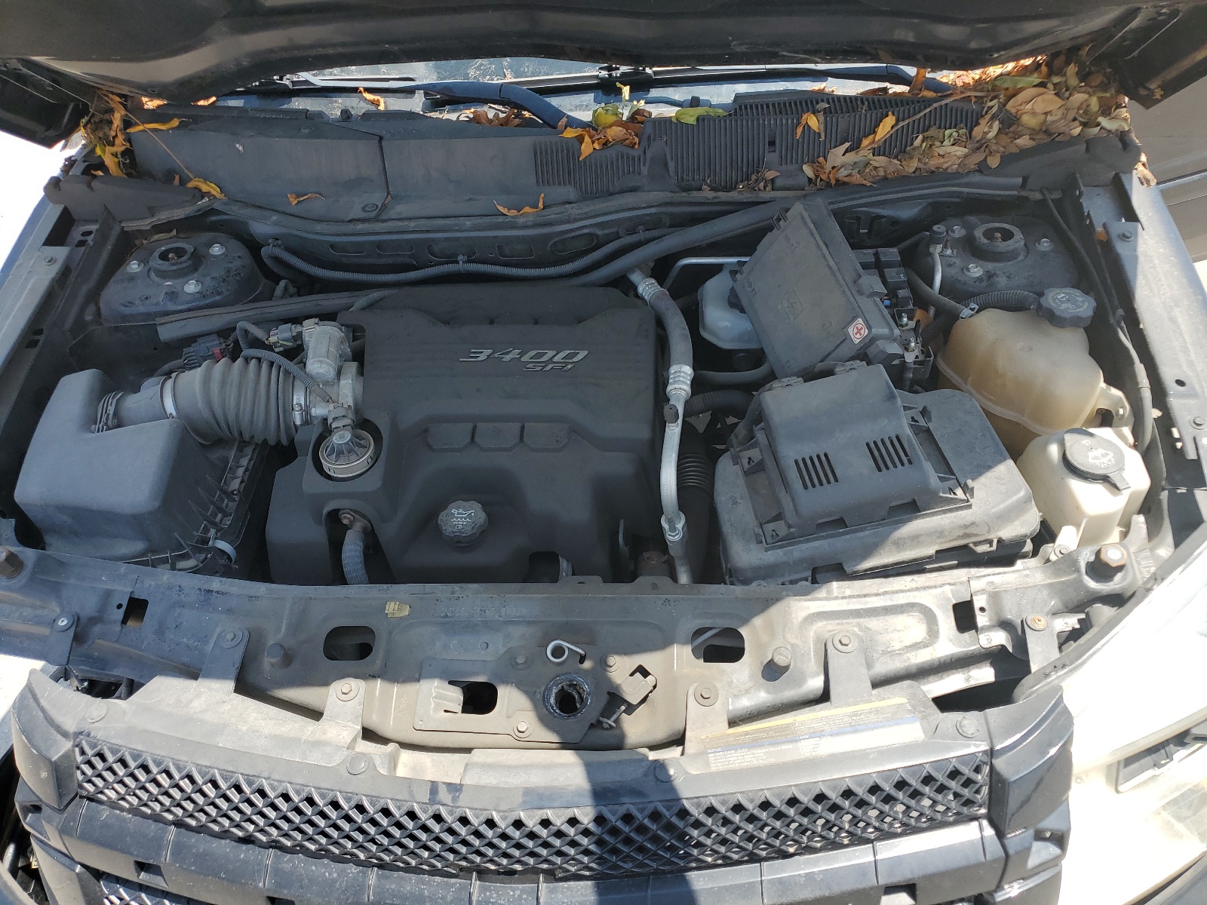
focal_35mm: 26
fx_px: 907
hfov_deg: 67.3
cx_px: 604
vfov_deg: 53.1
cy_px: 452
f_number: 1.5
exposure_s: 1/1111
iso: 50
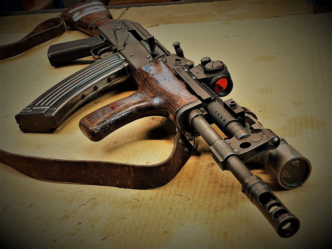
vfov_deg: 28.0
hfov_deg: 36.8
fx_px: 499
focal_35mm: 52
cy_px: 124
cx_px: 166
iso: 160
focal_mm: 6
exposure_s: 1/40
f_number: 2
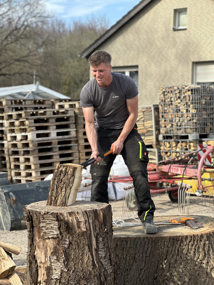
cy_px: 142
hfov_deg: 19.1
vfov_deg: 25.3
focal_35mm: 77
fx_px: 635
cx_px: 107
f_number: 2.8
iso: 25
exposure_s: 1/274
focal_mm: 9
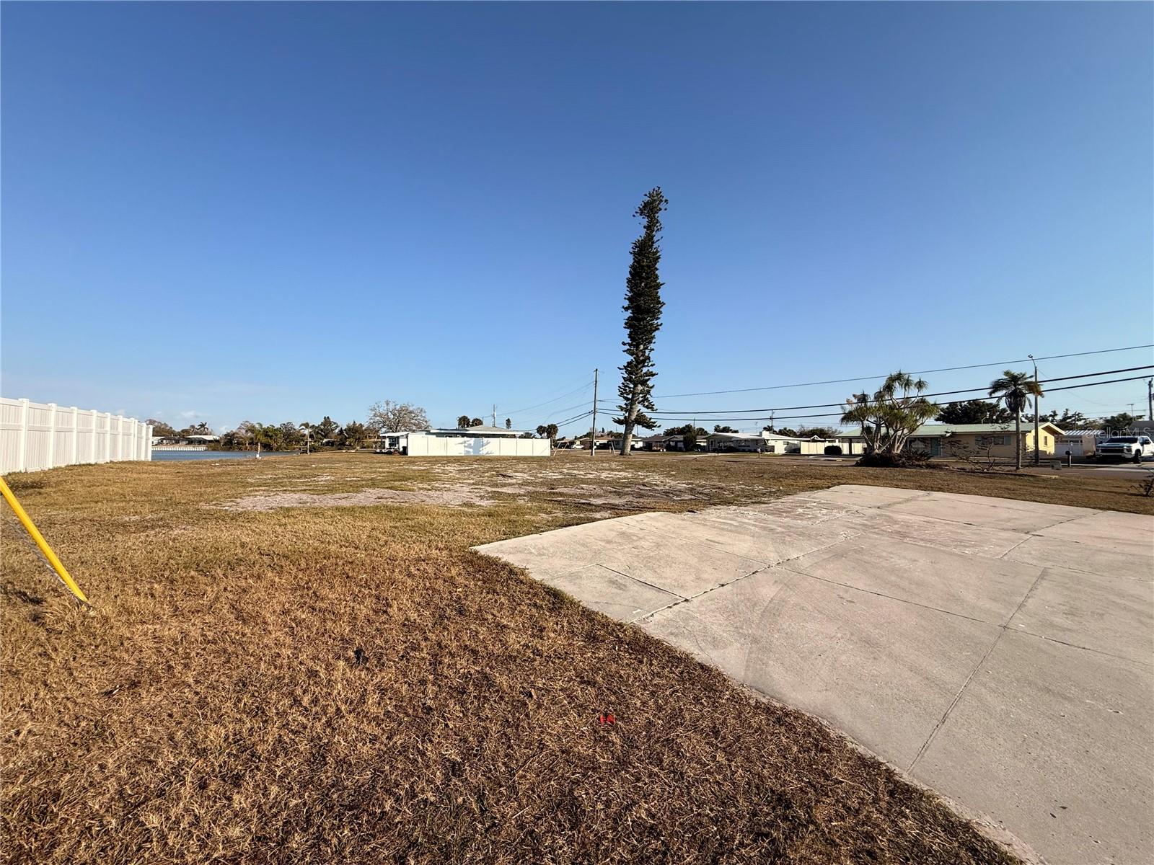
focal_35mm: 14
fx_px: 467
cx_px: 577
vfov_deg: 85.7
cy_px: 432
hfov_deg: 102.1
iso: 50
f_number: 2.2
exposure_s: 1/2410
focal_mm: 2.22
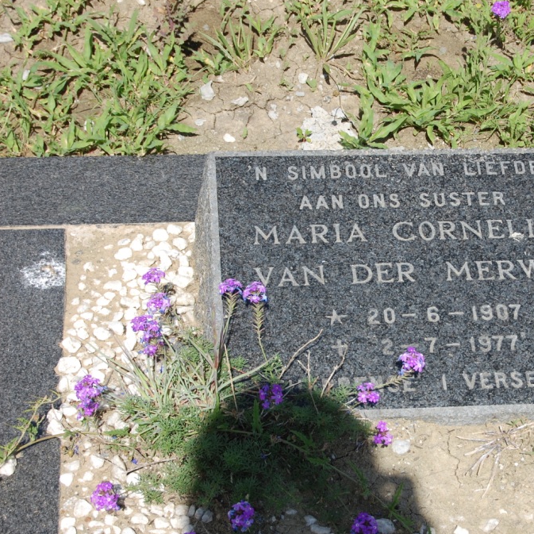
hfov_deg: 16.2
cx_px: 401
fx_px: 1861
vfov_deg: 16.3
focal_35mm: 107
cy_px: 265
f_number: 9
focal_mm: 55
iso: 200
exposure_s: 1/320
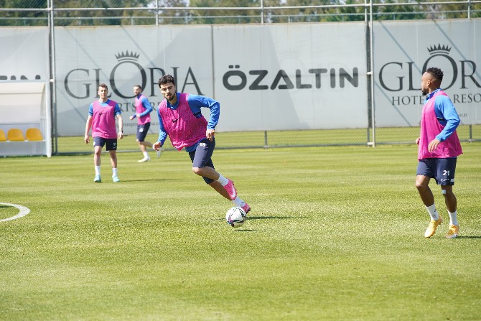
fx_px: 2673
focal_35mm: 200
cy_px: 160
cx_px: 240
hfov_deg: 10.3
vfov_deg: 6.9
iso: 400
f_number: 5.6
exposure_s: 1/640
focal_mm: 200
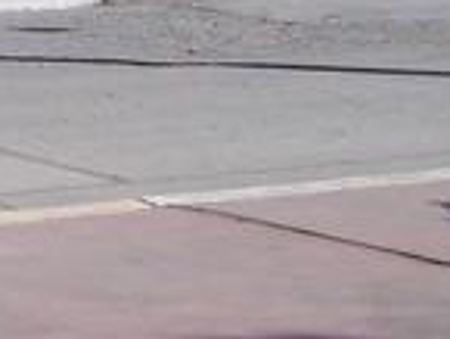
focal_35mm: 227
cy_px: -258
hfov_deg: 8.0
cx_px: -655
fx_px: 2953
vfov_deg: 6.4
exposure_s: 1/320
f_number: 6.5
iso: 80
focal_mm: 6.1
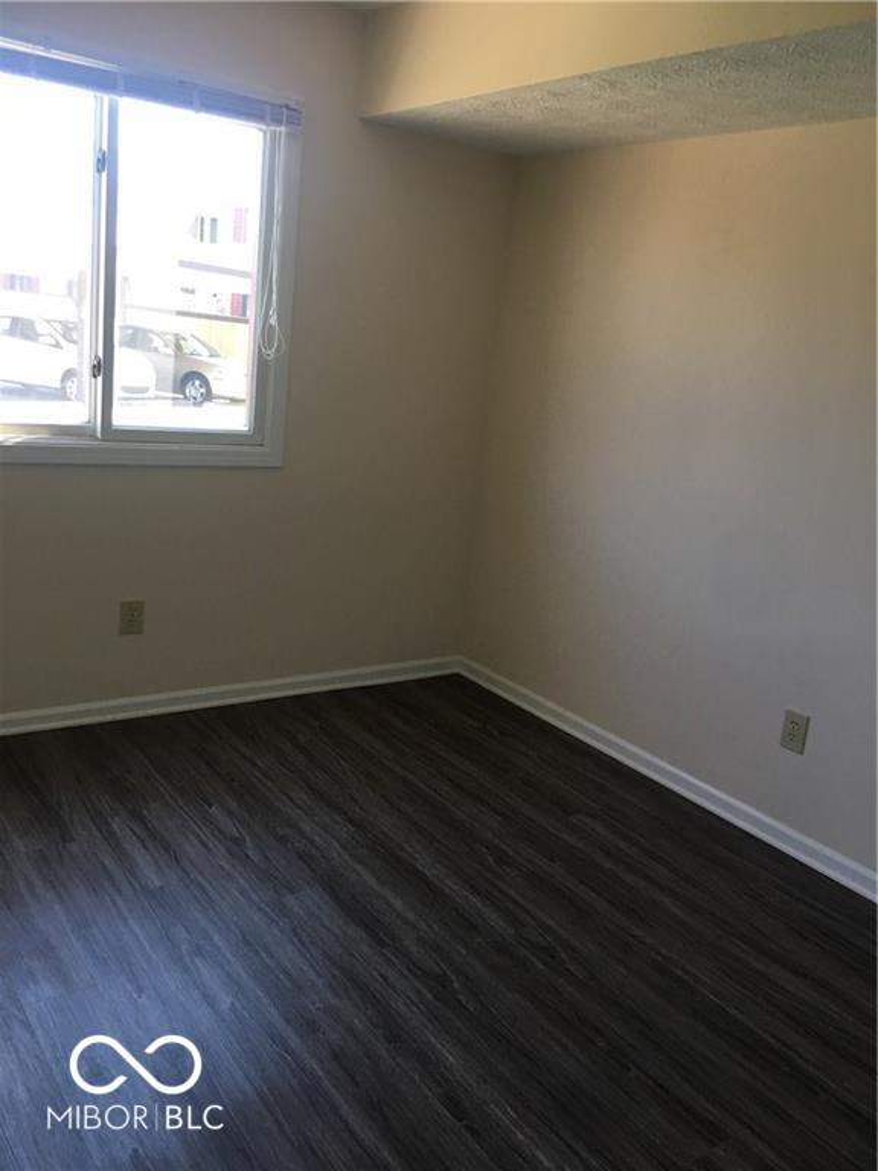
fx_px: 981
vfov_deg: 61.7
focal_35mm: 29
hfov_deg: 48.2
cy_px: 586
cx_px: 439
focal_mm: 4.15
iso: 32
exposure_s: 1/30
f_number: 2.2
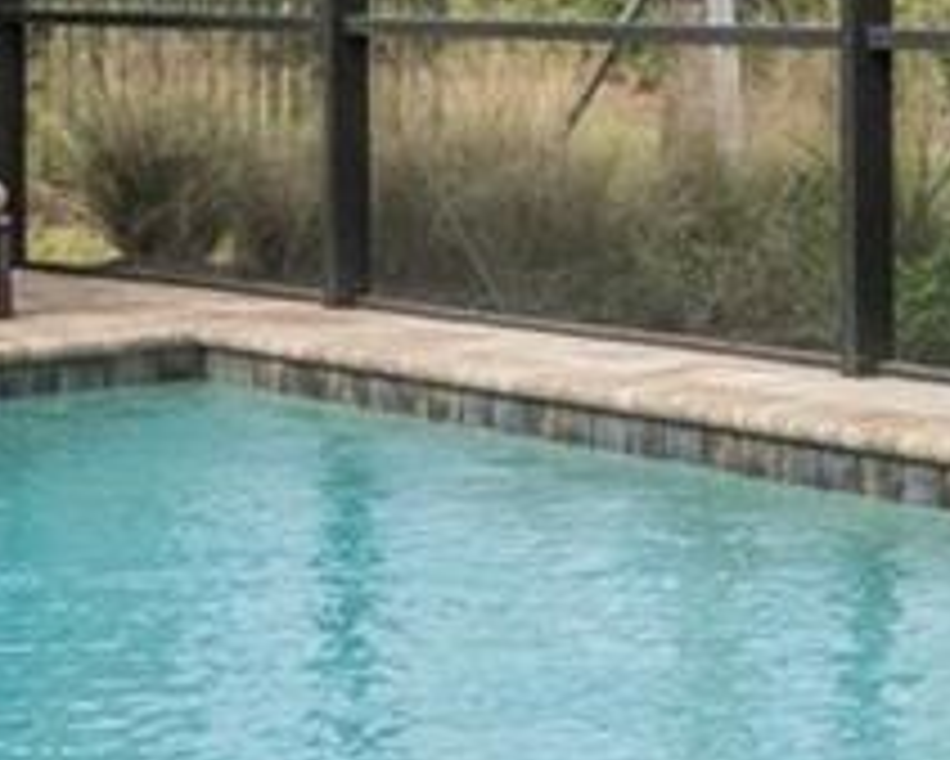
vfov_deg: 13.4
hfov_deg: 15.3
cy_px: 9
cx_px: 1508
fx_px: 3207
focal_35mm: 114
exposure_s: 1/2000
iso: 1600
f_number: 8
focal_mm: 16
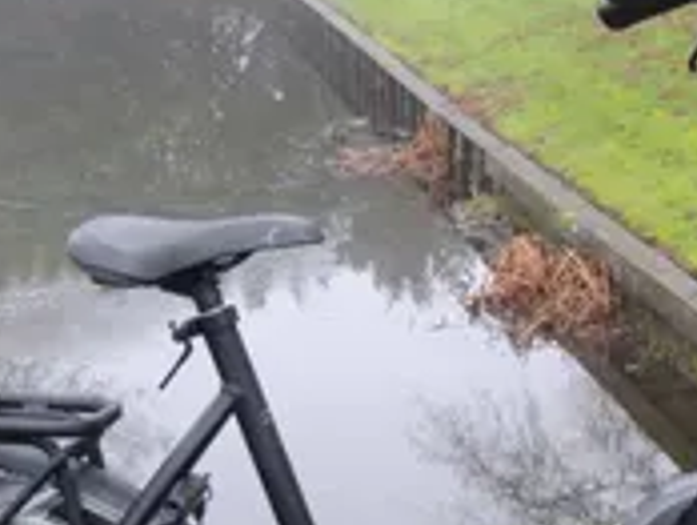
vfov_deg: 15.9
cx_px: 561
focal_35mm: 91
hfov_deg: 21.2
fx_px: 1835
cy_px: 533
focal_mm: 5.8
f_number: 3.2
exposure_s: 1/50
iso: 160
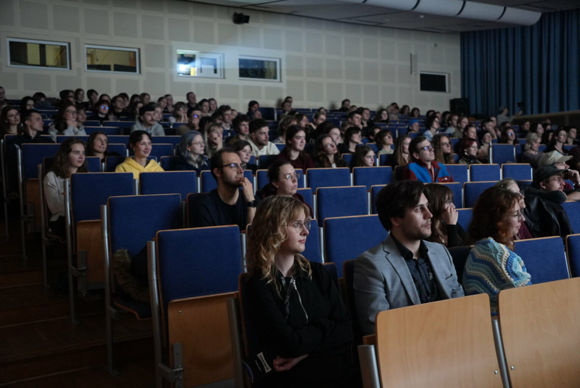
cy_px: 194
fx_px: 641
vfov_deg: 33.7
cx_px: 290
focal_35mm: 40
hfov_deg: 48.7
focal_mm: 26.5
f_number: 2.8
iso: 2500
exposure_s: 1/8
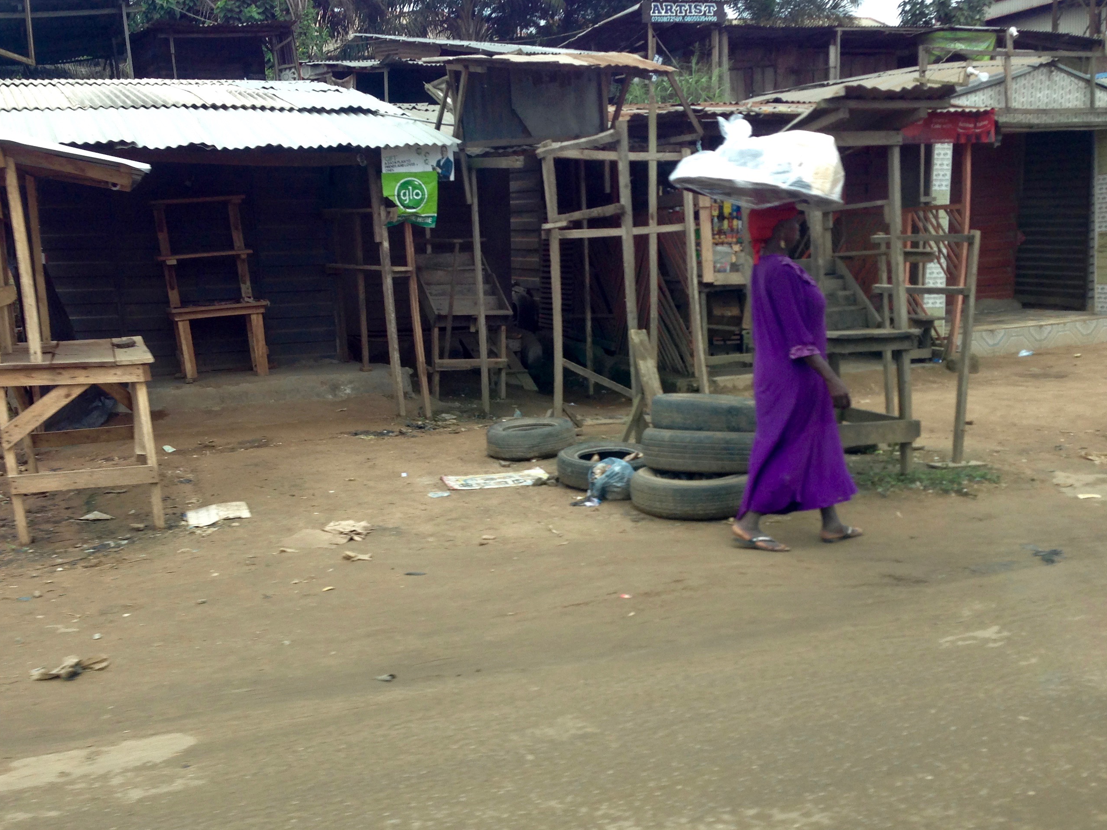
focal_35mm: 42
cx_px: 539
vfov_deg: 34.3
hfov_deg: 44.8
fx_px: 1343
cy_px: 442
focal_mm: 4.12
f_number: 2.4
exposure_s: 1/463
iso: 50
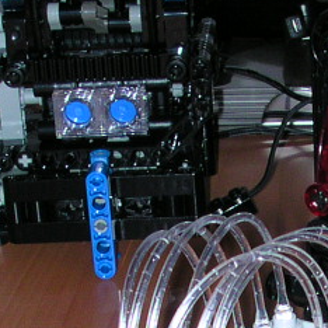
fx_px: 1533
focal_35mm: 143
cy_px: 429
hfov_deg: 12.1
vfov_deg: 11.9
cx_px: 311
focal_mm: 5.6
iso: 100
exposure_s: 1/60
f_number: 4.5
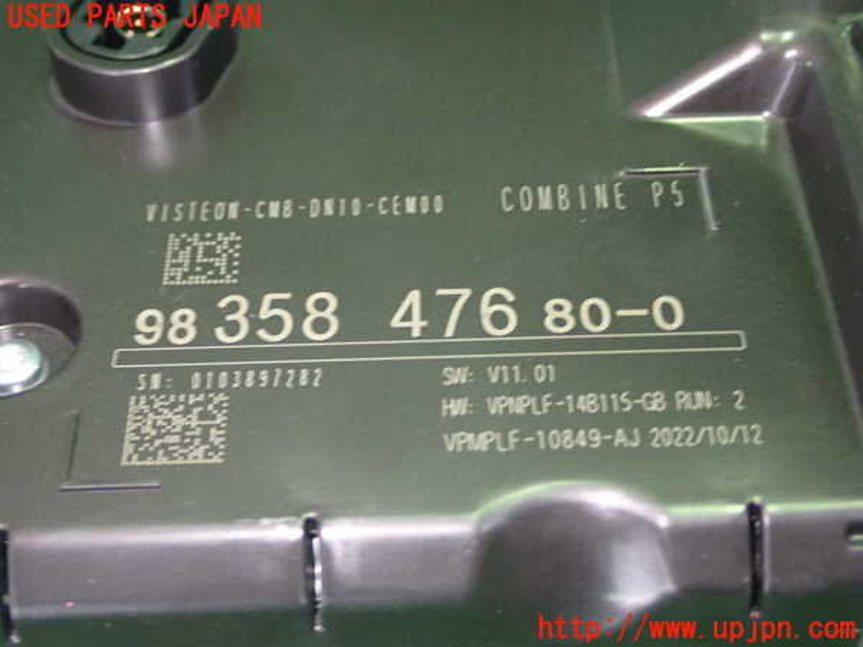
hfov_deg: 31.2
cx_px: 432
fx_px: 1546
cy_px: 324
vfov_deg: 23.7
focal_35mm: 62
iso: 800
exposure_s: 1/15
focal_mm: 11.09
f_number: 3.6
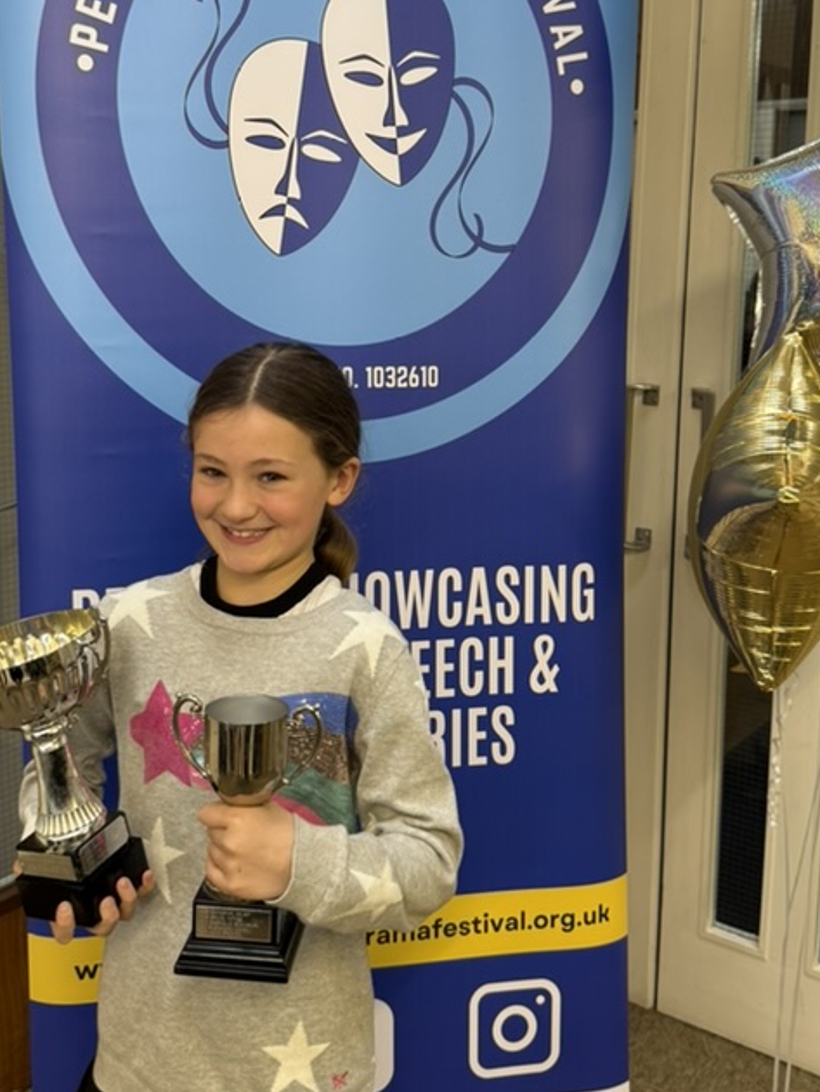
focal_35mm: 39
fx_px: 1231
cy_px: 430
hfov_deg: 36.8
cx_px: 411
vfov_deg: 47.5
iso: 125
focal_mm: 6.76
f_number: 1.78
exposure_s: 1/50
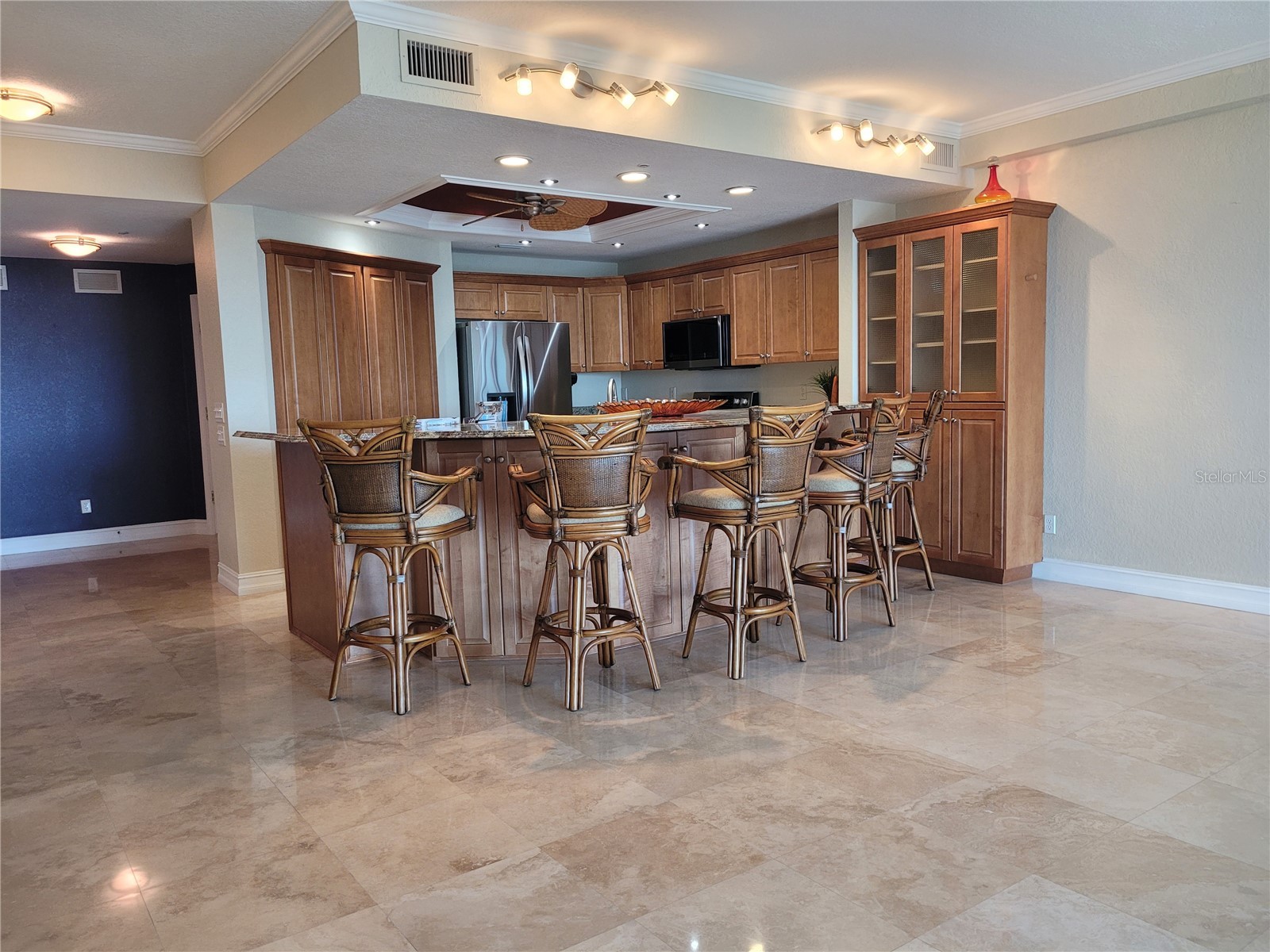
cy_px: 476
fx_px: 954
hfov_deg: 67.3
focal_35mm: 26
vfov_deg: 53.1
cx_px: 635
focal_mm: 5.4
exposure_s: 1/120
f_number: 1.8
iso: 200
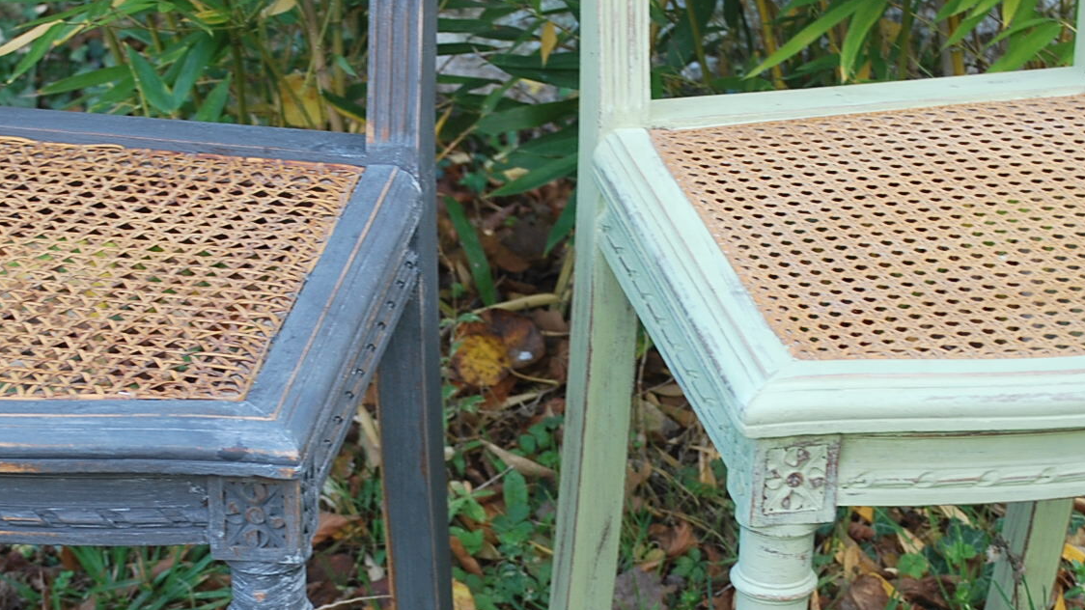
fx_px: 2963
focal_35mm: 103
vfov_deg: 11.7
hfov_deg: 20.8
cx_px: 555
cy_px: 552
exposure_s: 1/50
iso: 200
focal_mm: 38
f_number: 5.3
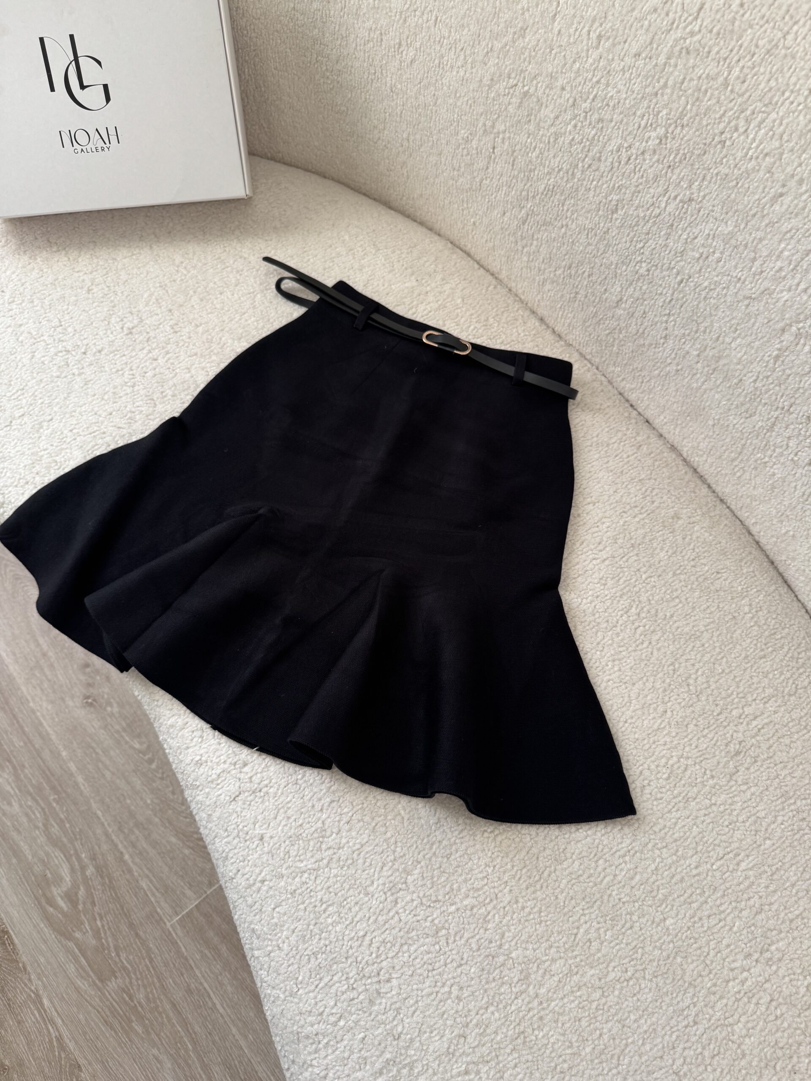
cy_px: 540
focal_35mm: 24
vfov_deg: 71.6
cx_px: 406
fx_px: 750
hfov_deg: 56.8
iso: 160
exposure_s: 1/121
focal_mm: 6.76
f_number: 1.78
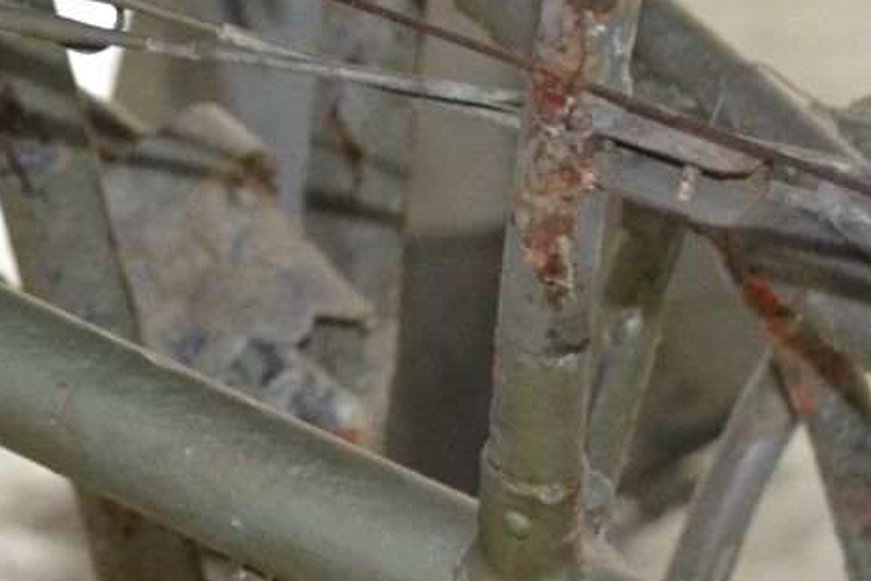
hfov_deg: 8.0
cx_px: -401
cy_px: -680
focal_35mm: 252
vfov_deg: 5.3
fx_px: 6099
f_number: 5
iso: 2000
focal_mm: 38
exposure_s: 1/60
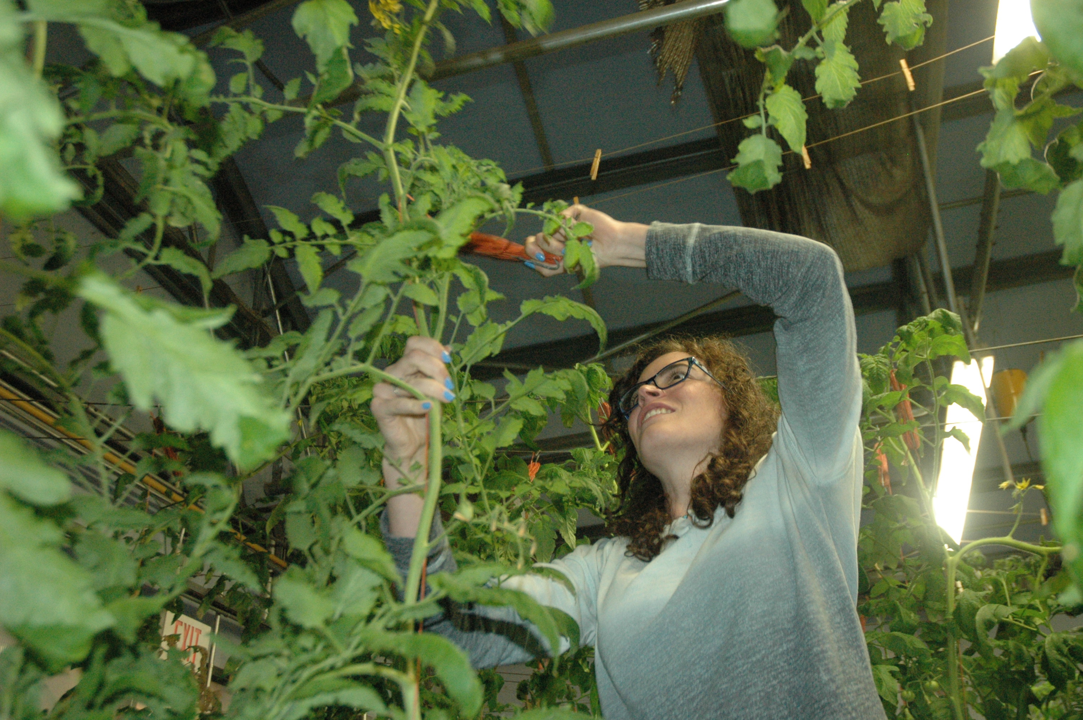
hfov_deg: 53.2
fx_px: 1082
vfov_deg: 36.8
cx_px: 542
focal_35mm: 36
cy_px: 360
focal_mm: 24
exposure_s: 1/60
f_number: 5
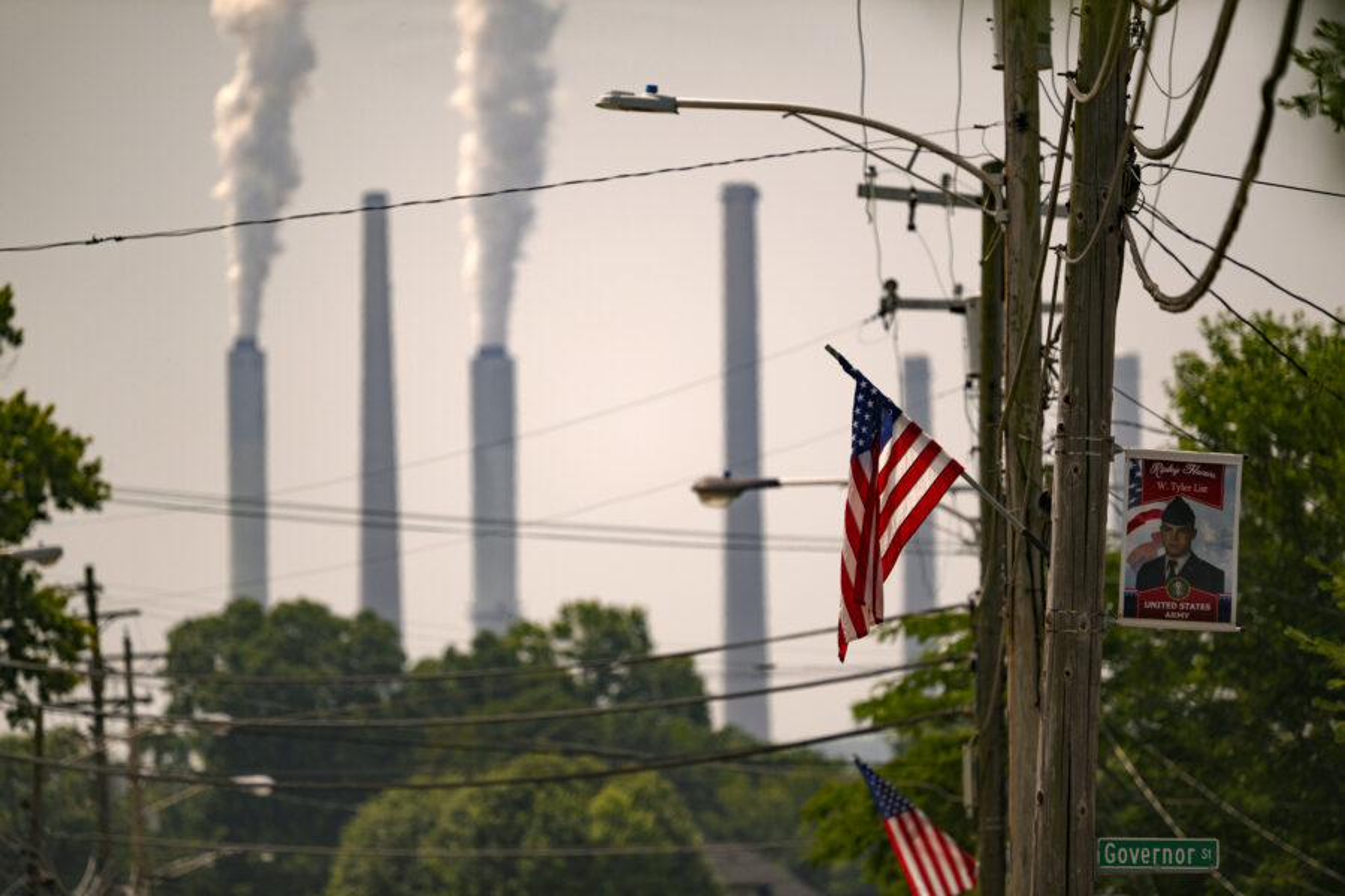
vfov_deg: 3.4
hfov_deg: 5.2
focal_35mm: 400
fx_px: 14943
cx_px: 672
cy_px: 448
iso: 320
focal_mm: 400
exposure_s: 1/4000
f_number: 5.6
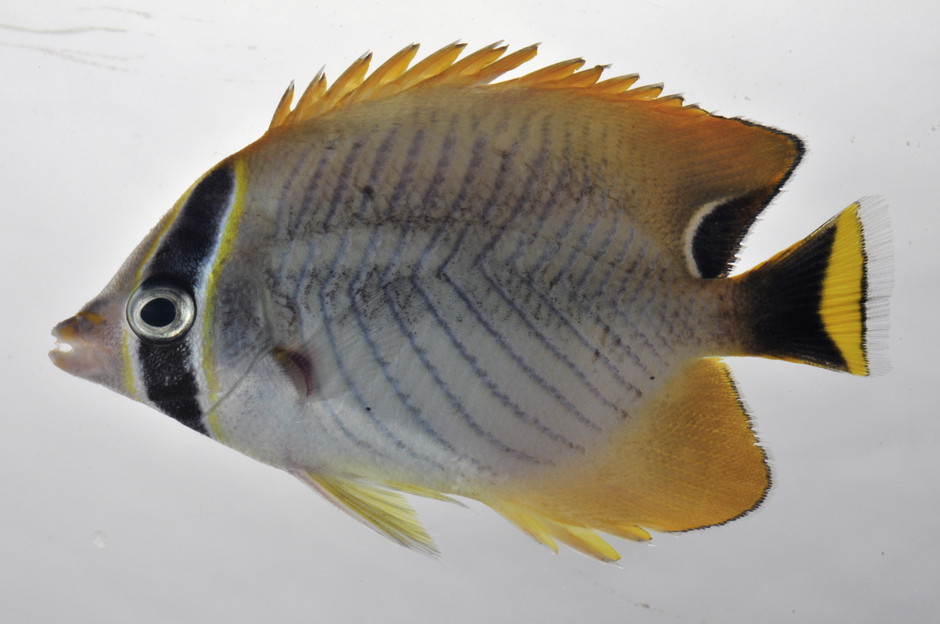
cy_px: 312
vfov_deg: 8.7
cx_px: 470
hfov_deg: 13.1
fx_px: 4107
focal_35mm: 158
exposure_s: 1/60
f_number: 32
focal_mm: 105
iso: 200
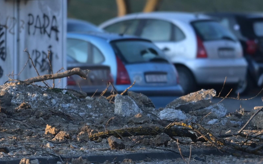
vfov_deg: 3.2
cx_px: 131
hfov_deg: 5.1
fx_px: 2932
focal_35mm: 409
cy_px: 80
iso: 640
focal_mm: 400
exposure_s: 1/1600
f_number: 2.8
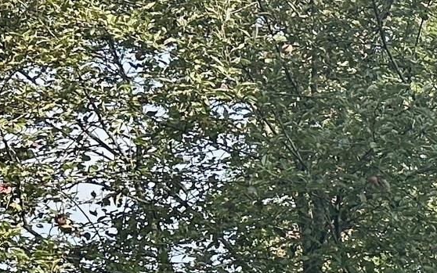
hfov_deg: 11.8
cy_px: 275
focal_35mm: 140
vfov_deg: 9.3
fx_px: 1668
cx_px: 1082
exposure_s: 1/2660
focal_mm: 6.86
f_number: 1.78
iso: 80
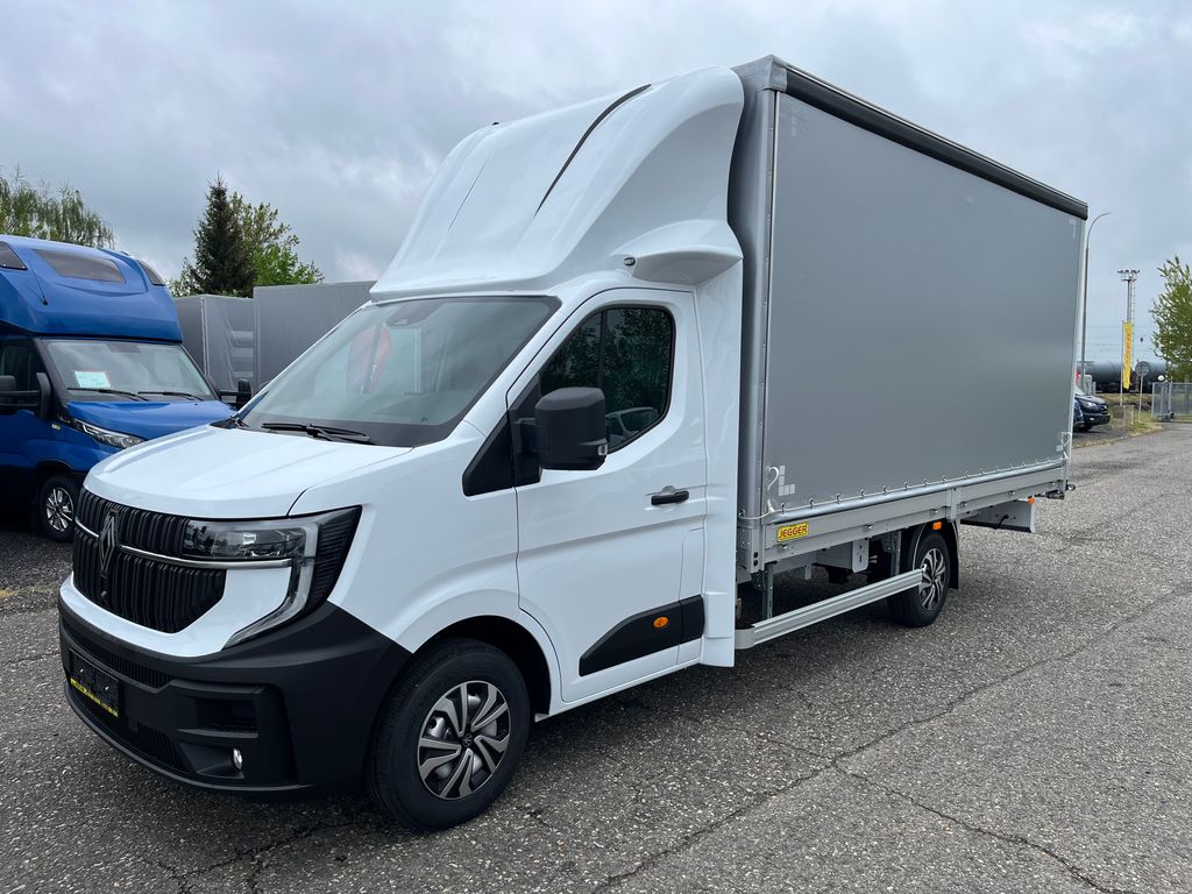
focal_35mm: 26
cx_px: 596
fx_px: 895
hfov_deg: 67.3
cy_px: 447
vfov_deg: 53.1
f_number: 1.6
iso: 50
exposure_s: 1/1536
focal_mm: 5.1
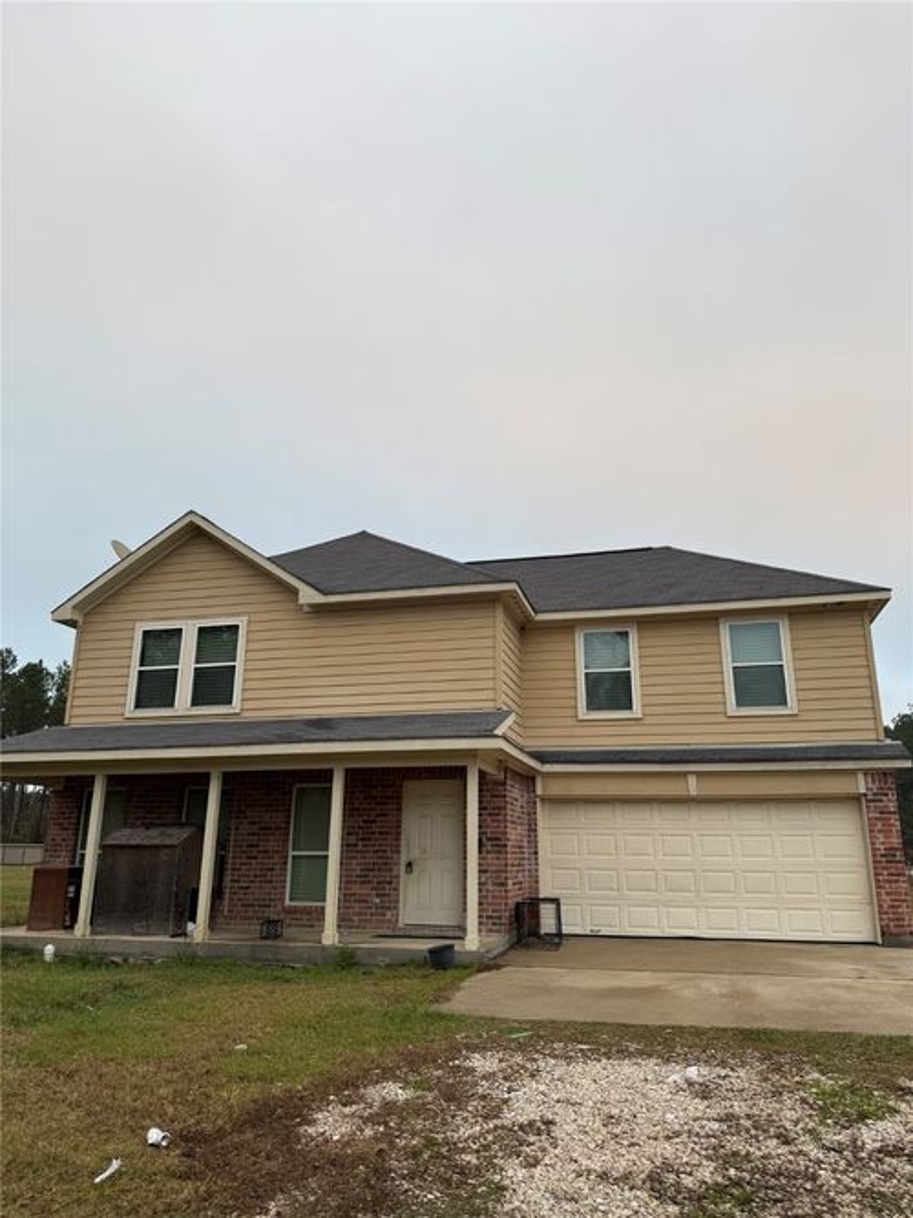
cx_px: 456
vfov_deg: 71.6
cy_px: 609
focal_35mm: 24
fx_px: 844
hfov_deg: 56.8
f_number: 1.78
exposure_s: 1/256
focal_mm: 6.76
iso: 64
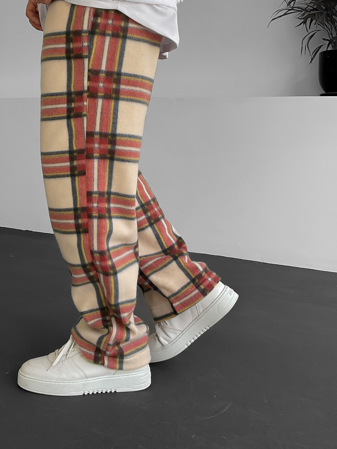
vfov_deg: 41.7
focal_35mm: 45
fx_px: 584
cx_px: 94
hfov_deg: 31.7
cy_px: 162
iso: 32
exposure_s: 1/120
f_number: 1.8
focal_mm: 3
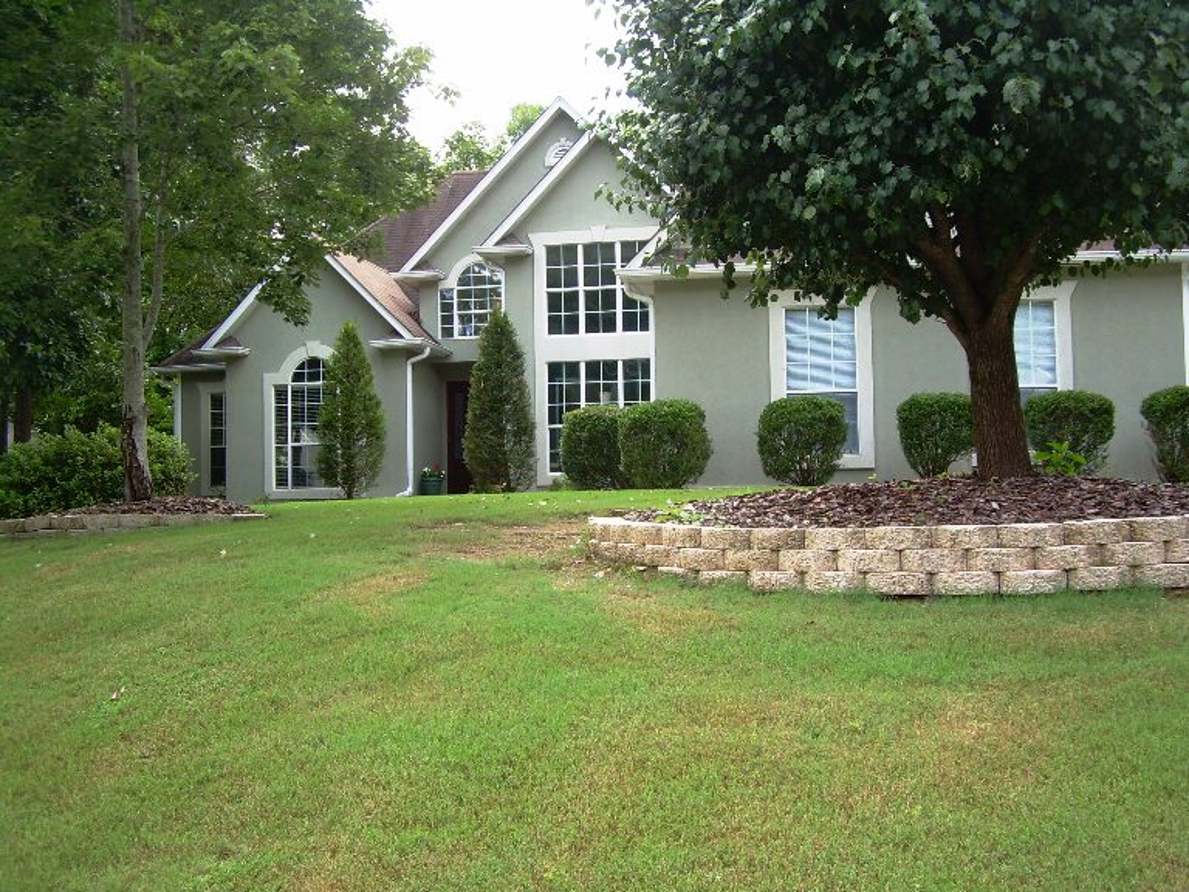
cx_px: 594
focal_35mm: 38
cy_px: 446
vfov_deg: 37.7
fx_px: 1305
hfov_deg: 49.0
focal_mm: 6.3
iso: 50
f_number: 2.8
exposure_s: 1/229
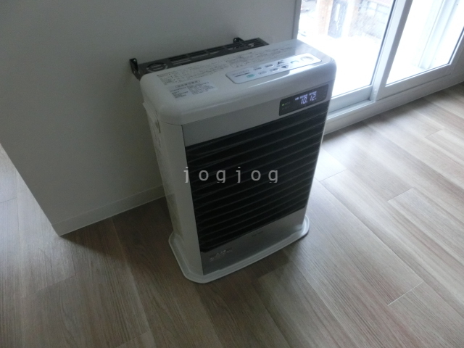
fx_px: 322
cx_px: 232
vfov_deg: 56.8
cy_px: 174
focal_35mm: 24
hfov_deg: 71.6
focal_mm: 4.24
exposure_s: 1/250
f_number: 3
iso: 800
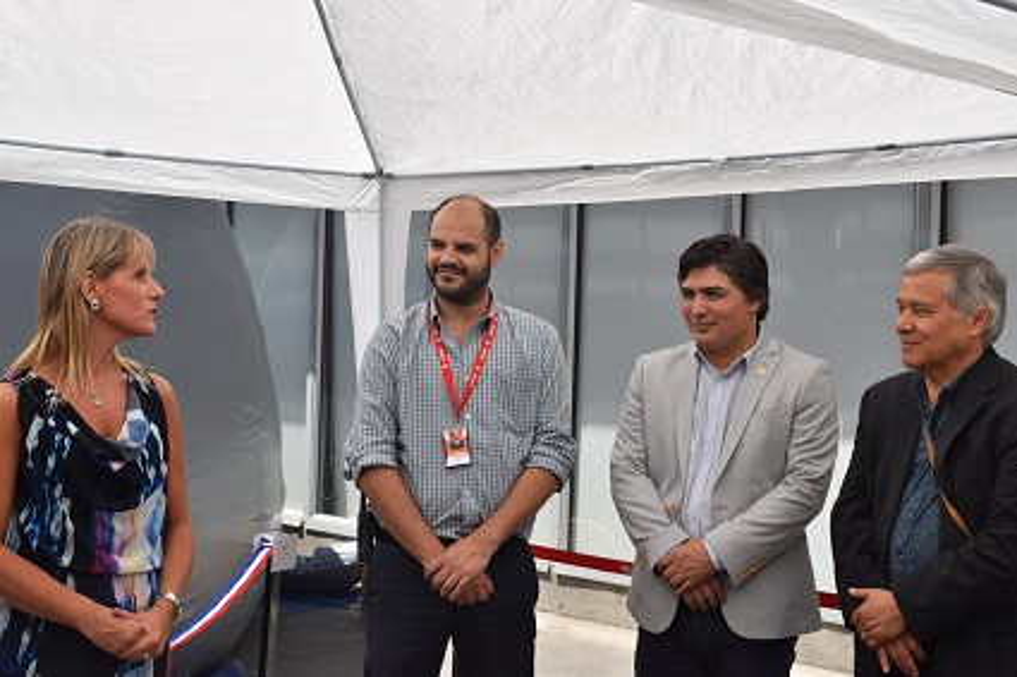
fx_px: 1610
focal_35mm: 57
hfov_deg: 35.1
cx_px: 508
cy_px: 338
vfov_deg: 23.8
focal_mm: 38
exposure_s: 1/400
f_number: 10
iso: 200
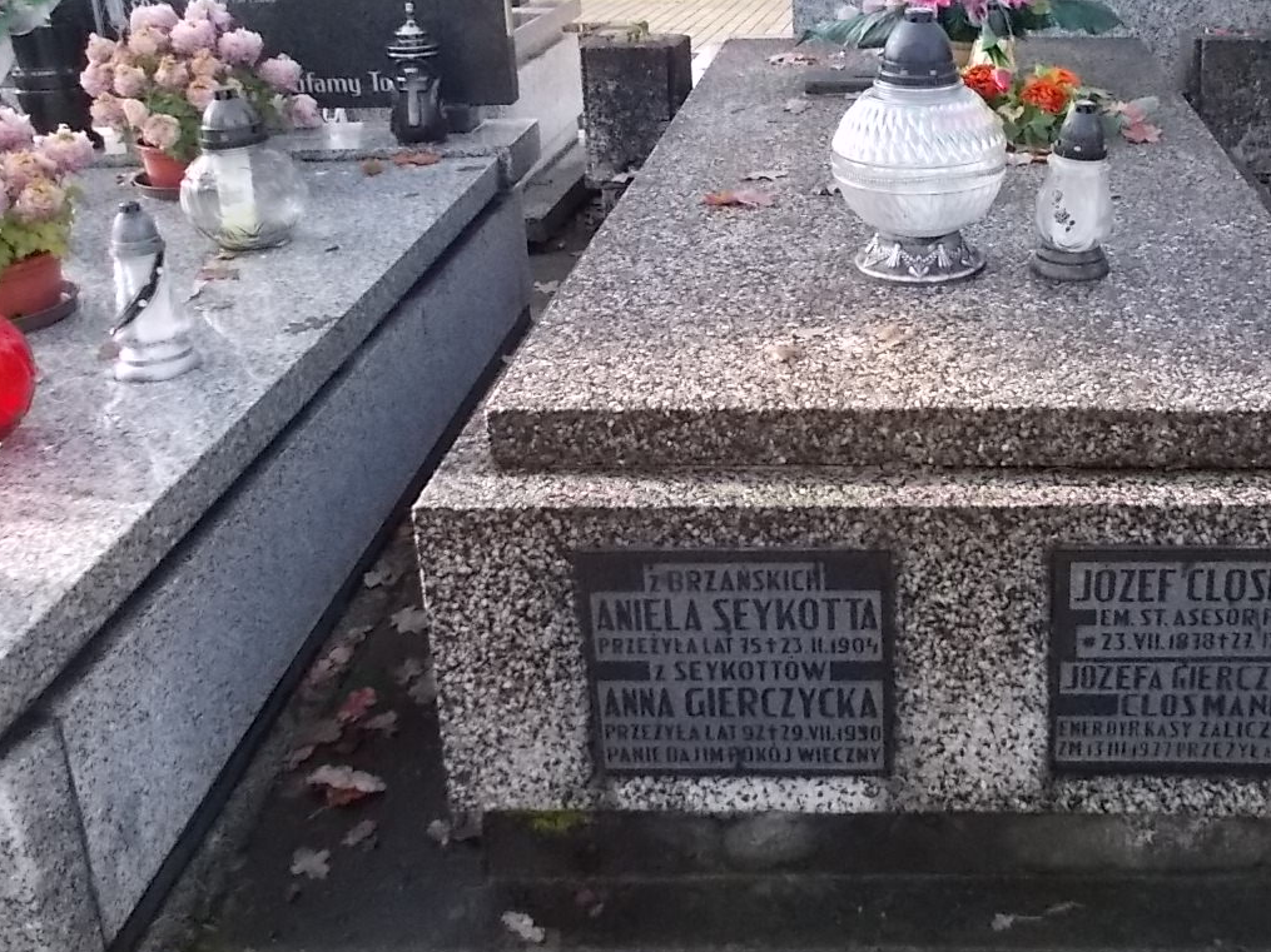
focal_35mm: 41
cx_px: 875
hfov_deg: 44.9
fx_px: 1505
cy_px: 299
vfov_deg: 34.7
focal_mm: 4.6
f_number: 3.2
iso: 400
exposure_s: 1/500
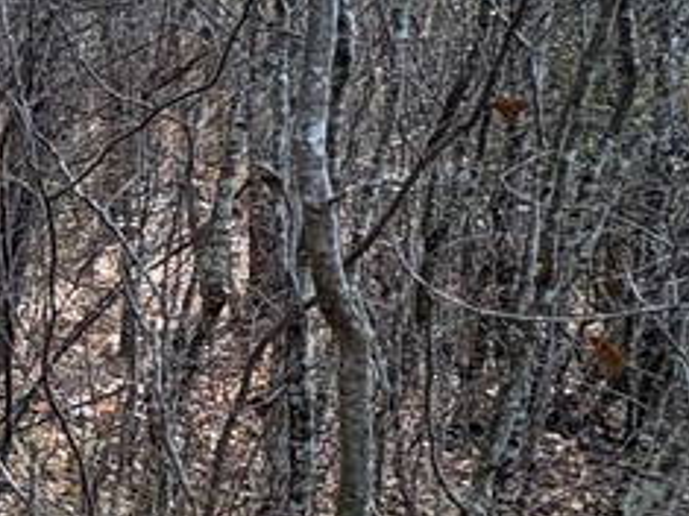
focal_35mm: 61
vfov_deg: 23.9
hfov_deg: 18.3
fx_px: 1214
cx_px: -739
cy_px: 179
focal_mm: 2.22
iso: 40
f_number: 2.2
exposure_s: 1/99
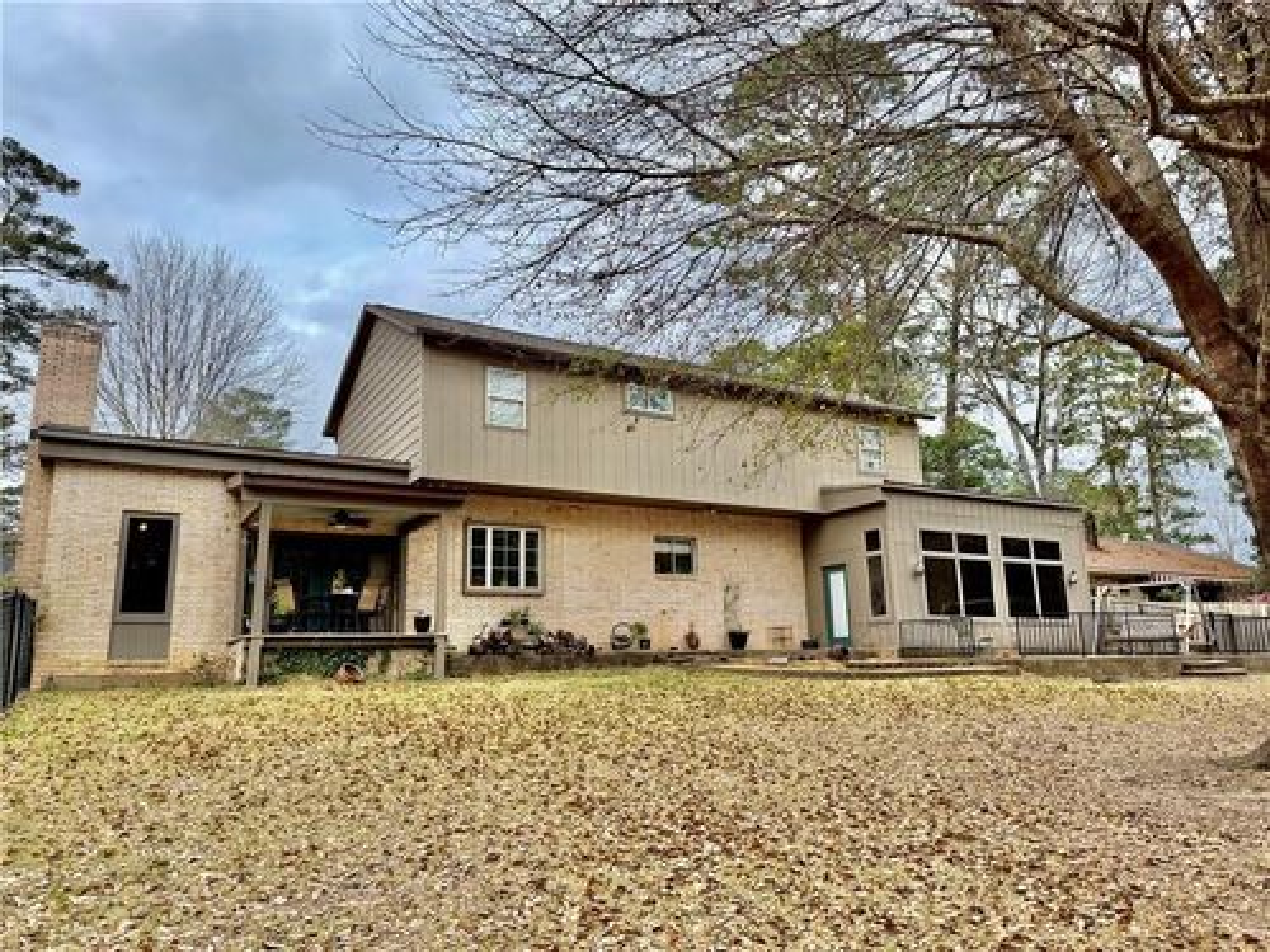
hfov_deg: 71.6
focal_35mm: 24
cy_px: 476
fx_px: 881
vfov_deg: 56.8
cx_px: 635
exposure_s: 1/1156
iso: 100
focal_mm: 6.76
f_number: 1.78
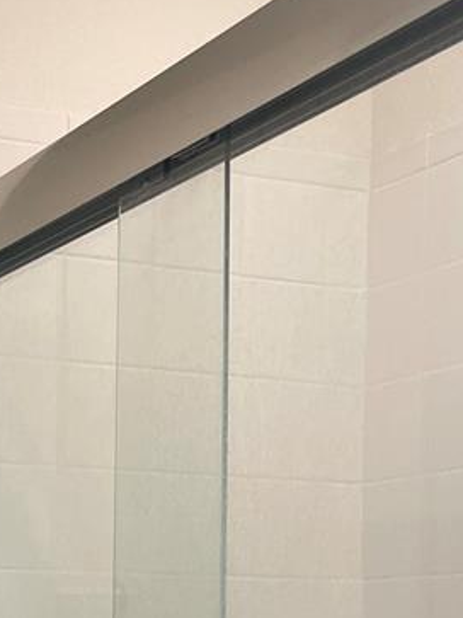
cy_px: 696
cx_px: -104
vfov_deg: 21.5
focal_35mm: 86
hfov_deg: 16.4
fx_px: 1535
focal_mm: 5.1
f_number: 1.6
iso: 125
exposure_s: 1/120
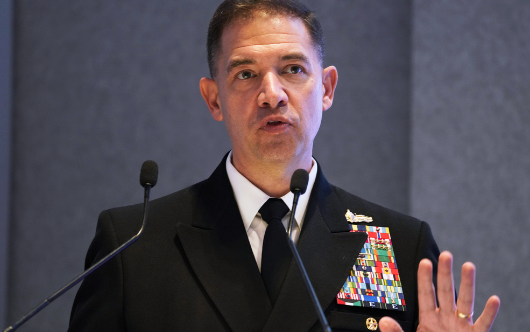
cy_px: 163
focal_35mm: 249
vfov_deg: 5.3
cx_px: 271
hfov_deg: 8.4
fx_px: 3597
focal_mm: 235
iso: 3200
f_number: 5.6
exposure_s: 1/60
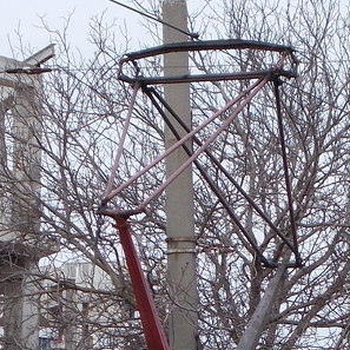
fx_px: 3100
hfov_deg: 6.4
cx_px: 358
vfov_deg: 6.4
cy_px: 425
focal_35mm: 271
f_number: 5.8
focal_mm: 13.5
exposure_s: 1/250
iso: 80
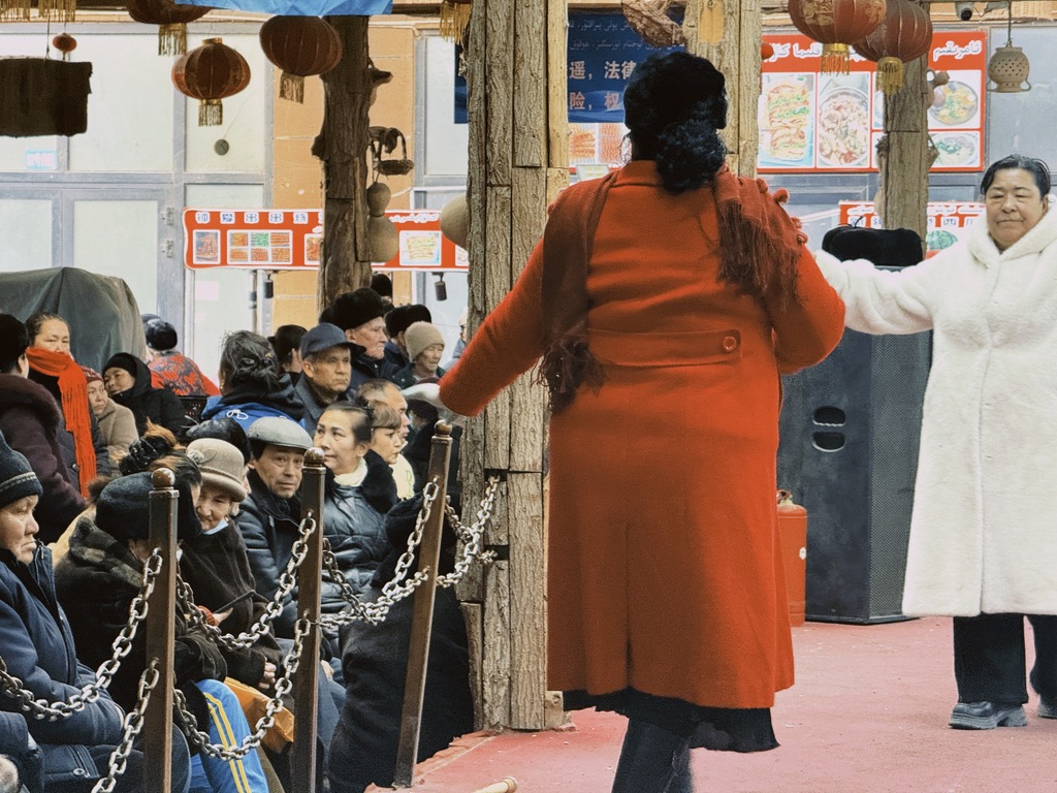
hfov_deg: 16.4
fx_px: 3664
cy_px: 396
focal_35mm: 120
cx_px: 528
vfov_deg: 12.3
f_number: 2.8
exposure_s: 1/33
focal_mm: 15.66
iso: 400
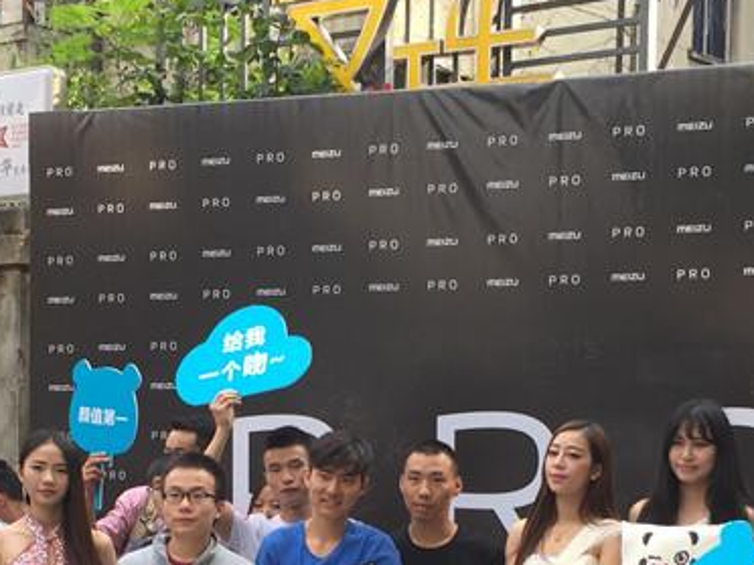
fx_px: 1699
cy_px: 551
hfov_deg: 25.0
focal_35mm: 78
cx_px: 320
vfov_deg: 18.5
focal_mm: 4.15
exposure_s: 1/191
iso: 32
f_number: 2.2
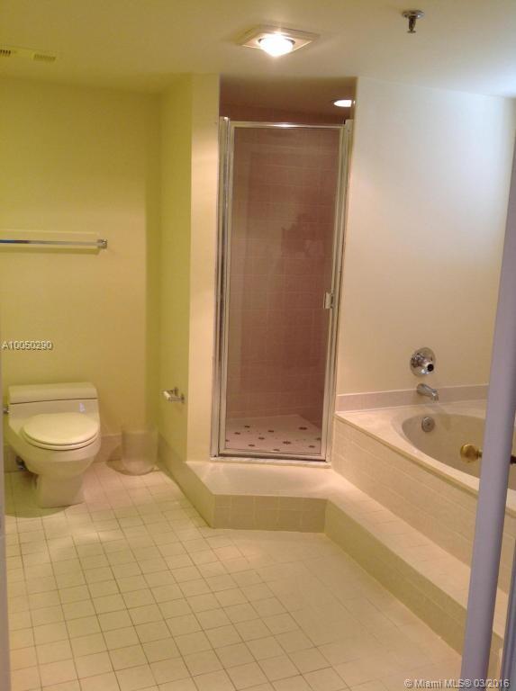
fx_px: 698
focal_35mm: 35
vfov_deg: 52.7
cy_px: 346
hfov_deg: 40.6
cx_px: 258
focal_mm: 4.28
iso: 64
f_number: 2.4
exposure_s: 1/40
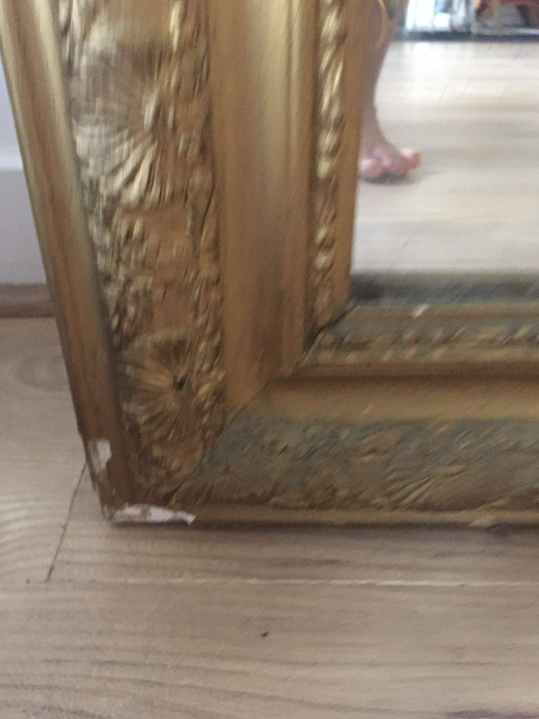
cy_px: 354
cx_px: 263
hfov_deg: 46.8
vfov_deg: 60.0
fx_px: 623
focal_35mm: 30
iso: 320
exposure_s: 1/17
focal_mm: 4.15
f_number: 2.2
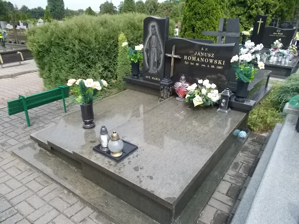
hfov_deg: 67.3
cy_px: 112
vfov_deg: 53.1
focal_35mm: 26
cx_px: 150
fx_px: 225
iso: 400
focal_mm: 4.6
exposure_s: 1/400
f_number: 8
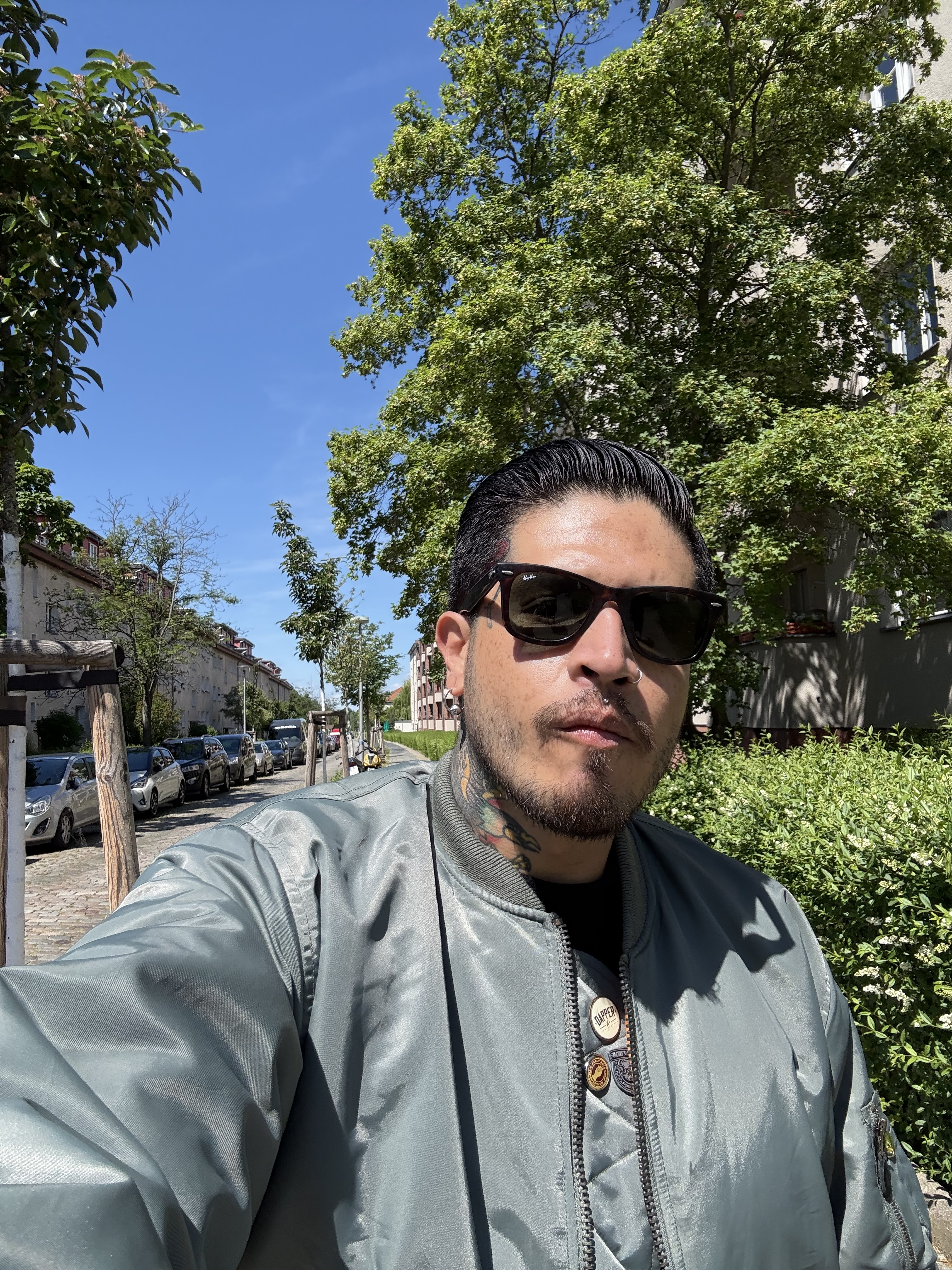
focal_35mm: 23
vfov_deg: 73.9
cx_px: 476
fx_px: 843
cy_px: 635
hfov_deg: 58.9
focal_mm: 2.69
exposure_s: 1/1101
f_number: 1.9
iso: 25
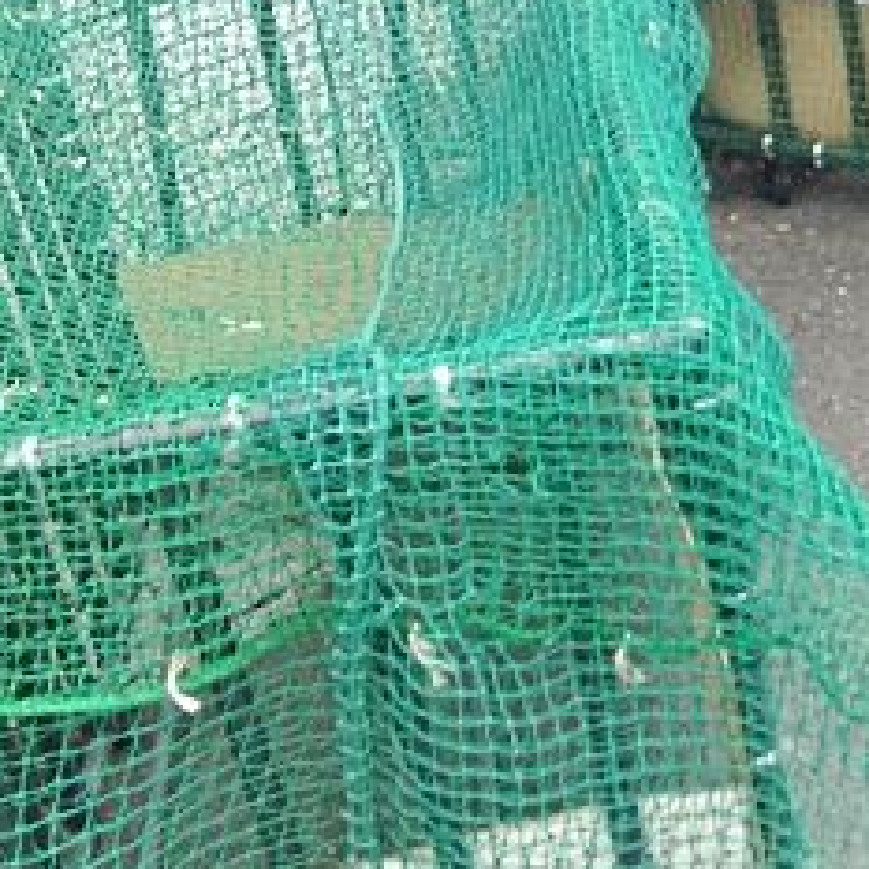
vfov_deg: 21.6
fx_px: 2272
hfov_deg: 20.2
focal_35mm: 80
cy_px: 366
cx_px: 1059
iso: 50
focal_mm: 4.12
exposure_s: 1/242
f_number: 2.4
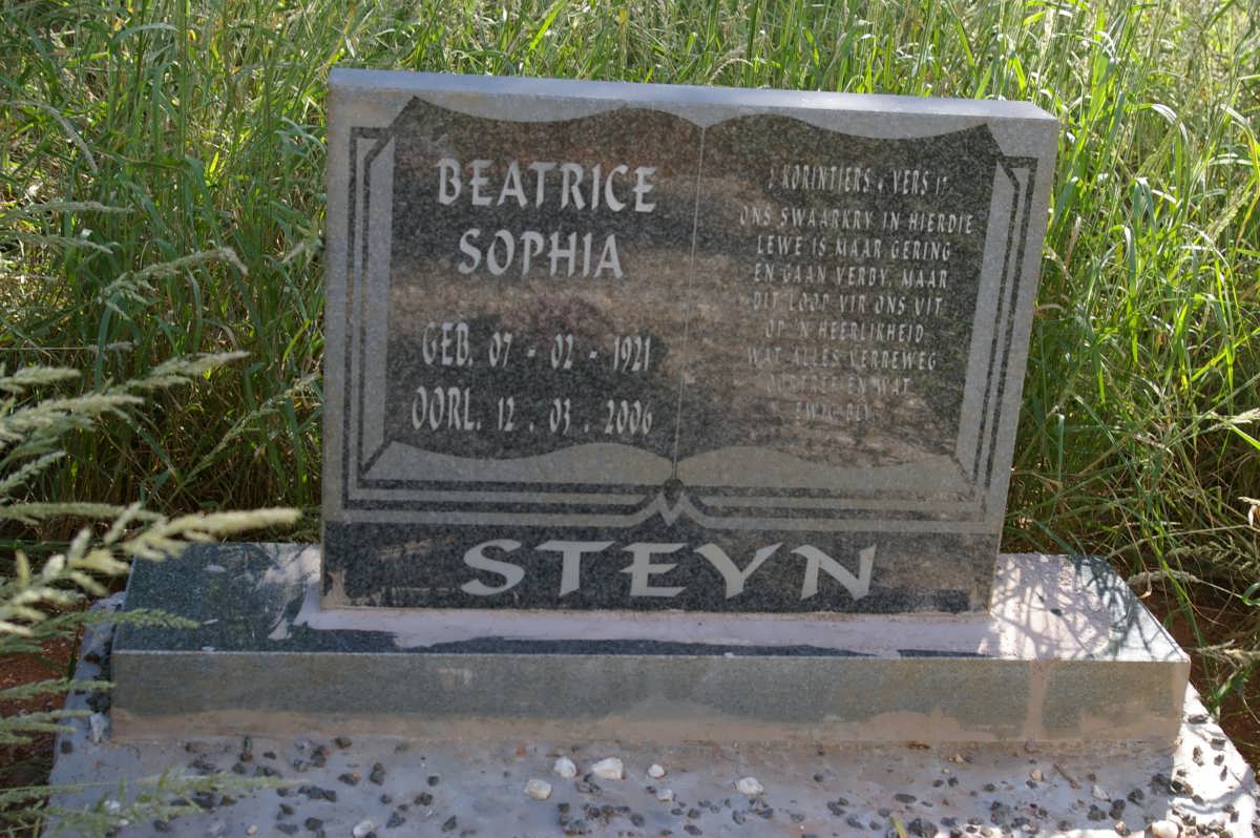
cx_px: 630
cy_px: 419
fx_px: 1993
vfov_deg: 23.7
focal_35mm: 57
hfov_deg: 35.1
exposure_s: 1/125
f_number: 6.7
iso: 200
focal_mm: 38
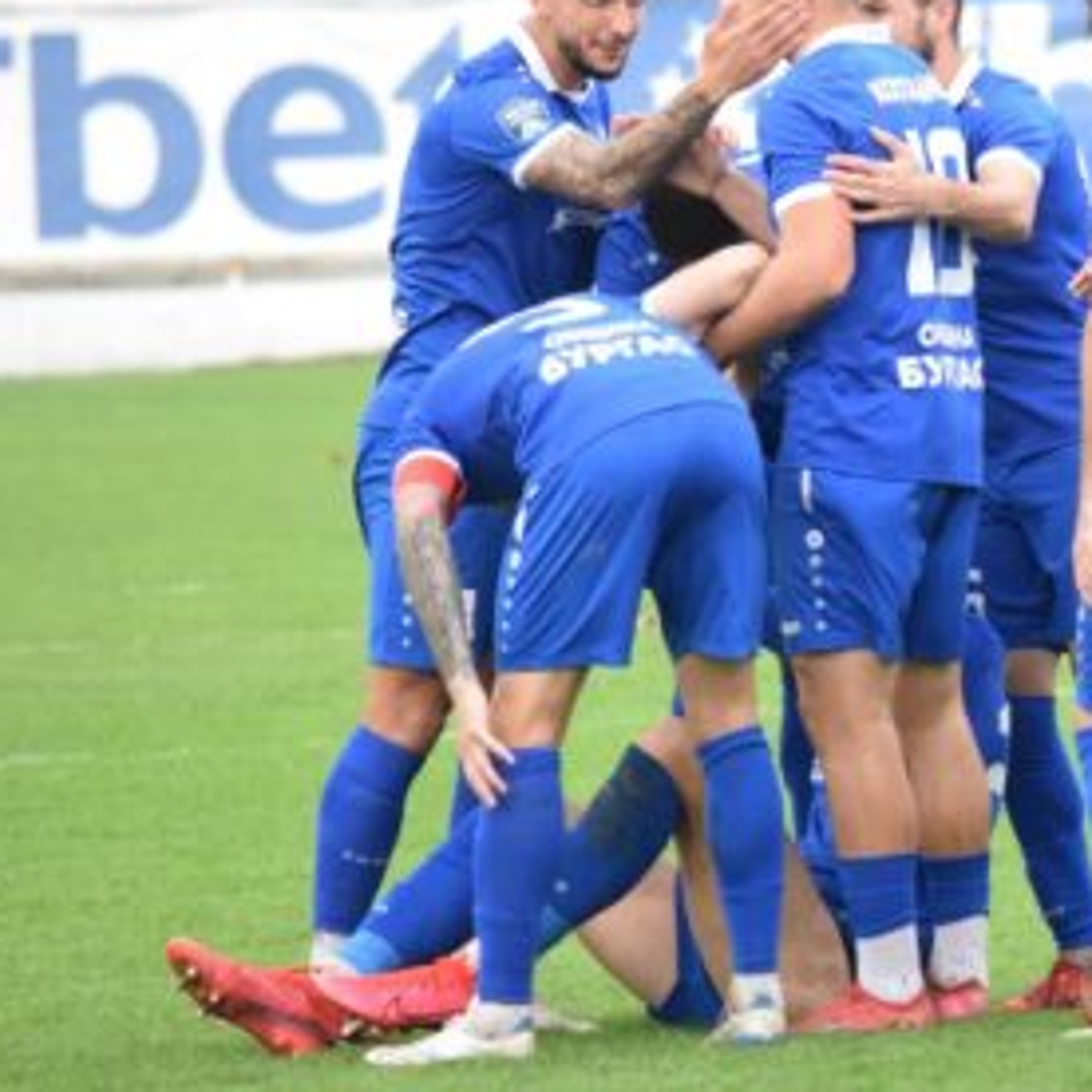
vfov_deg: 2.7
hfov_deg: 2.7
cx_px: 1033
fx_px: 22842
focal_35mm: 640
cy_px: 408
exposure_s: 1/800
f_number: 5.3
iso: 3200
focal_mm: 220
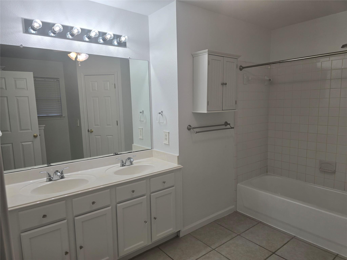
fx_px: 231
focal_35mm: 23
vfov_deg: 58.9
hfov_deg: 73.9
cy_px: 130
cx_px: 174
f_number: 1.7
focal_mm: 6.3
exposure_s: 1/120
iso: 25
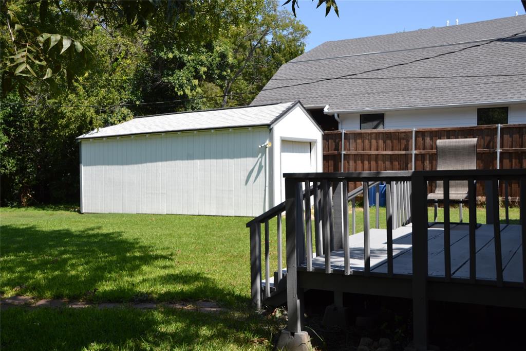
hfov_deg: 51.3
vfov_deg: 35.5
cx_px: 263
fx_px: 548
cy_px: 176
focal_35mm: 38
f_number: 8
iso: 100
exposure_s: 1/250
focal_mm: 25
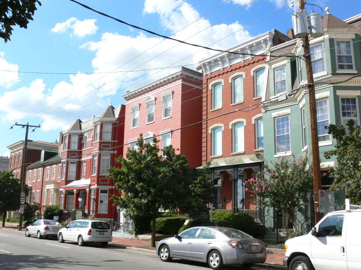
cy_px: 135
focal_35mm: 35
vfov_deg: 40.7
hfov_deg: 52.6
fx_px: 365
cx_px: 180
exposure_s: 1/400
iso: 200
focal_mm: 7.4
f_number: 9
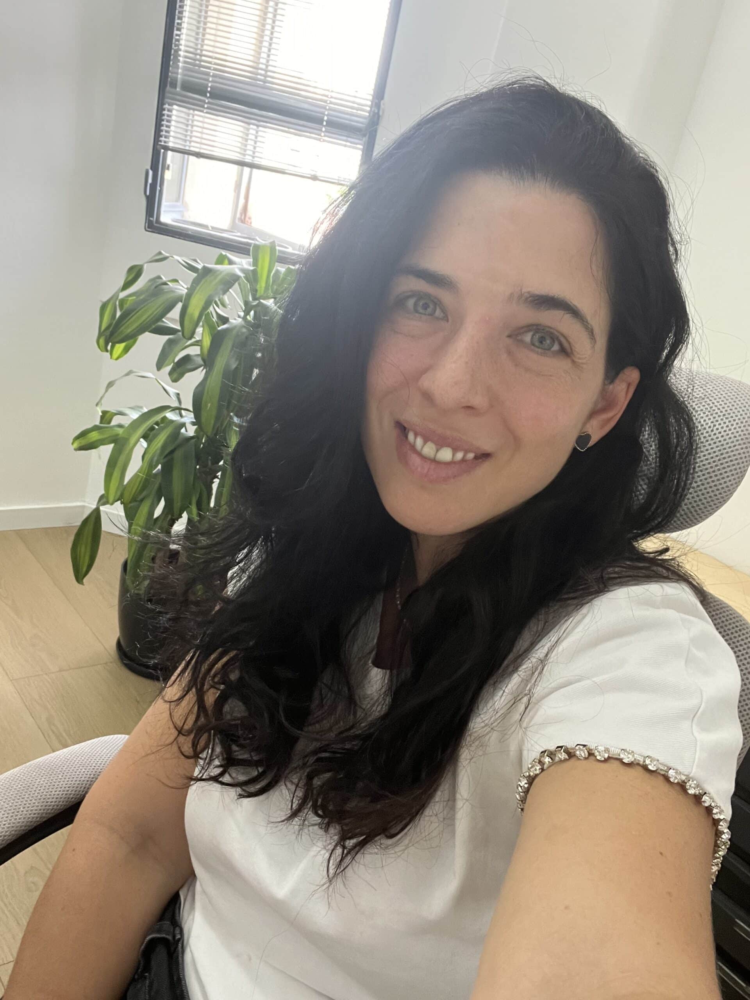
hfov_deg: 46.8
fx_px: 867
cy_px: 500
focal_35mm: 30
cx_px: 375
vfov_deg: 60.0
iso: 320
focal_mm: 2.71
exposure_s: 1/50
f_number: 2.2
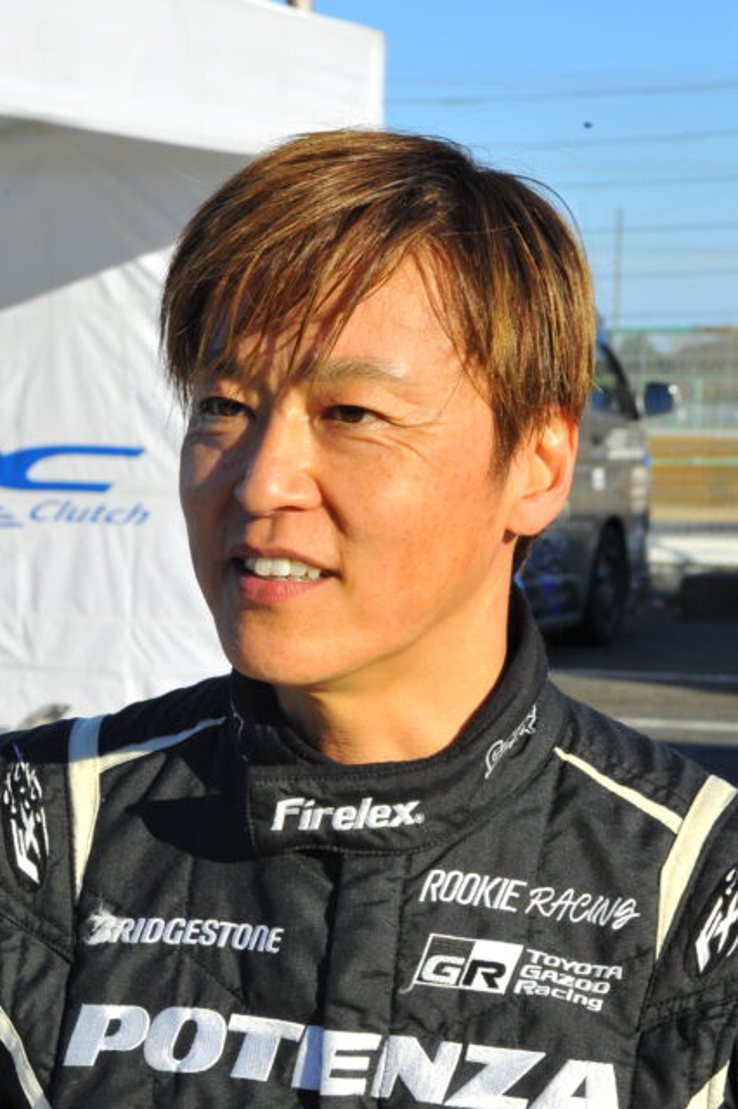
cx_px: 318
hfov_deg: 11.4
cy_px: 818
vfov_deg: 17.0
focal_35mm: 120
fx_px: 3694
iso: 280
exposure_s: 1/125
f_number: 16
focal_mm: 75
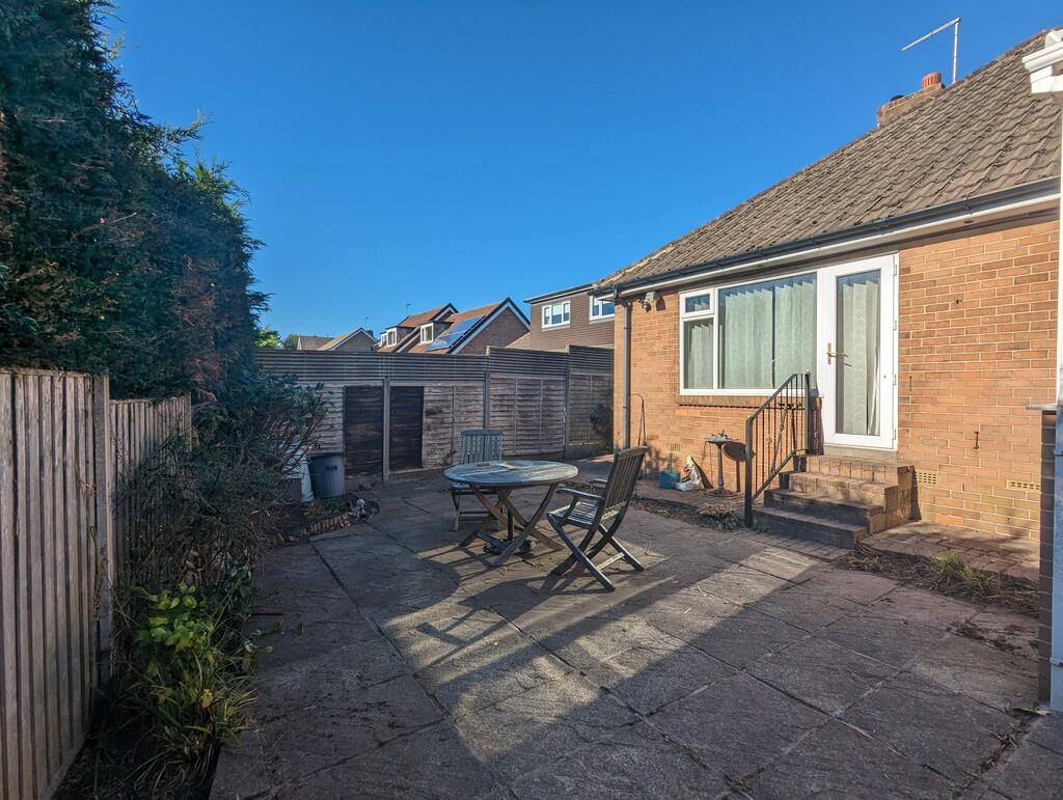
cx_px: 532
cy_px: 400
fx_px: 492
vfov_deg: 78.2
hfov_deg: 94.4
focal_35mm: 16
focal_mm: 2.35
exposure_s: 1/2075
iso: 44
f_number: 2.2
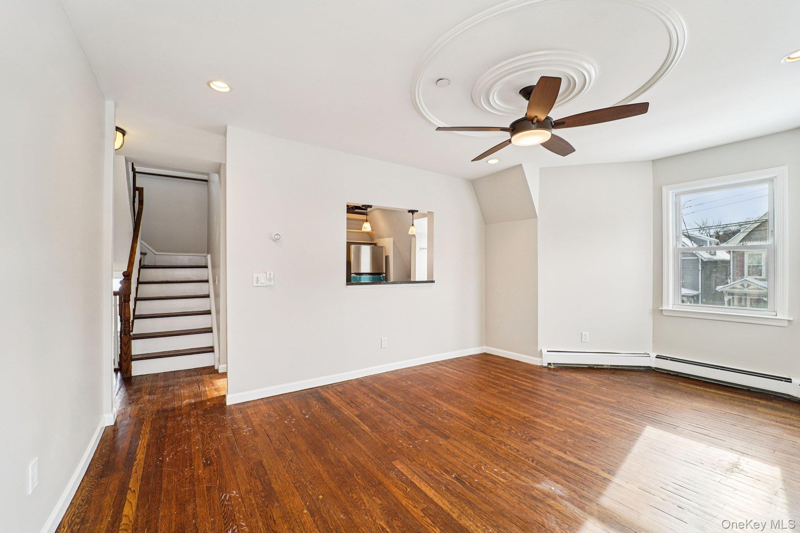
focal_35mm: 14
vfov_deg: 81.2
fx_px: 311
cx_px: 400
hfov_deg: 104.3
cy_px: 266
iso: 400
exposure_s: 1/50
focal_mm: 14
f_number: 8
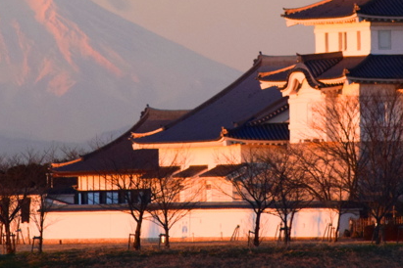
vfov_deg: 1.2
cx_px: 178
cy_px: 1
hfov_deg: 1.8
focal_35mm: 1121
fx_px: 12548
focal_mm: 300
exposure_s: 1/640
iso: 1600
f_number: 11
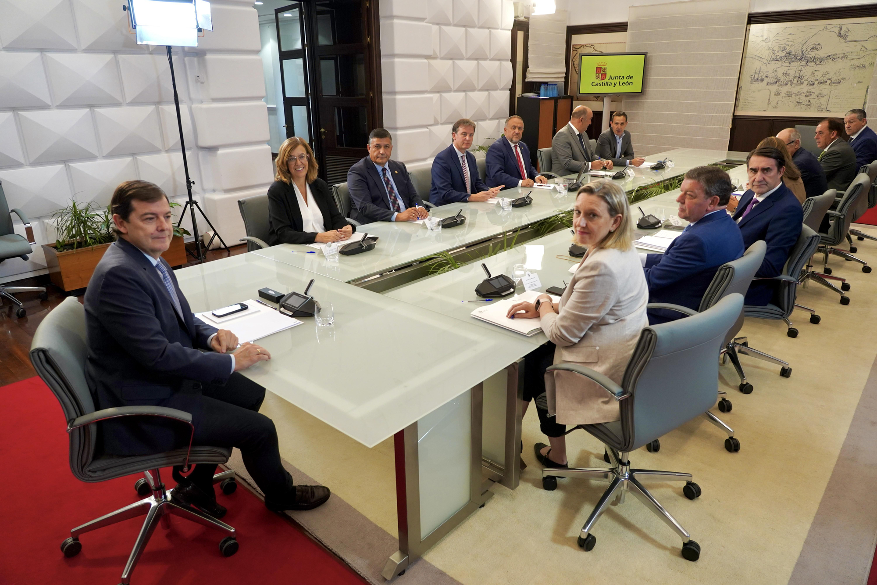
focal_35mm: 24
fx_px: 585
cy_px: 292
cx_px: 438
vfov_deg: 53.1
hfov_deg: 73.7
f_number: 4
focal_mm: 24
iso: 1600
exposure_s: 1/320
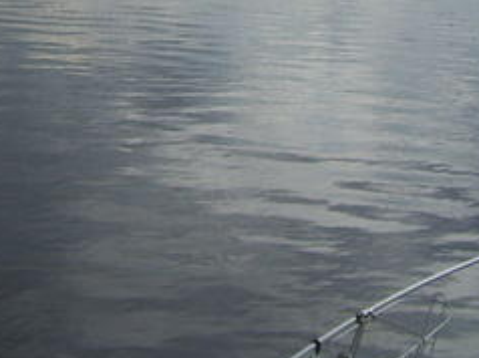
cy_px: -84
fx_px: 1341
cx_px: 18
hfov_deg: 19.7
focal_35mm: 97
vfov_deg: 14.7
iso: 80
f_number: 4.8
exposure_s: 1/800
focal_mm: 6
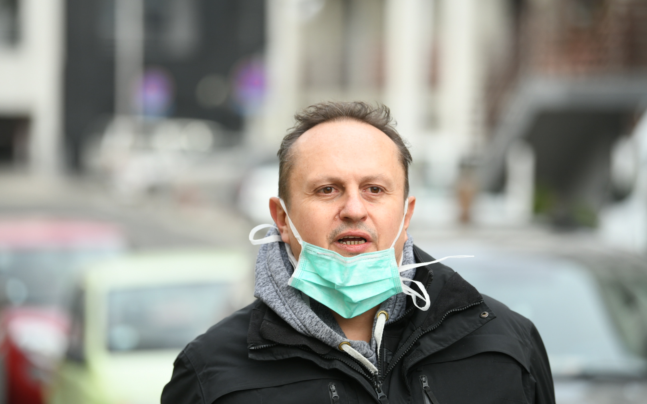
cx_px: 324
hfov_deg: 15.1
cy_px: 212
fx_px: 2433
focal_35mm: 138
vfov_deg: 9.5
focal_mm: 135
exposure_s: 1/1250
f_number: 2.8
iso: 640
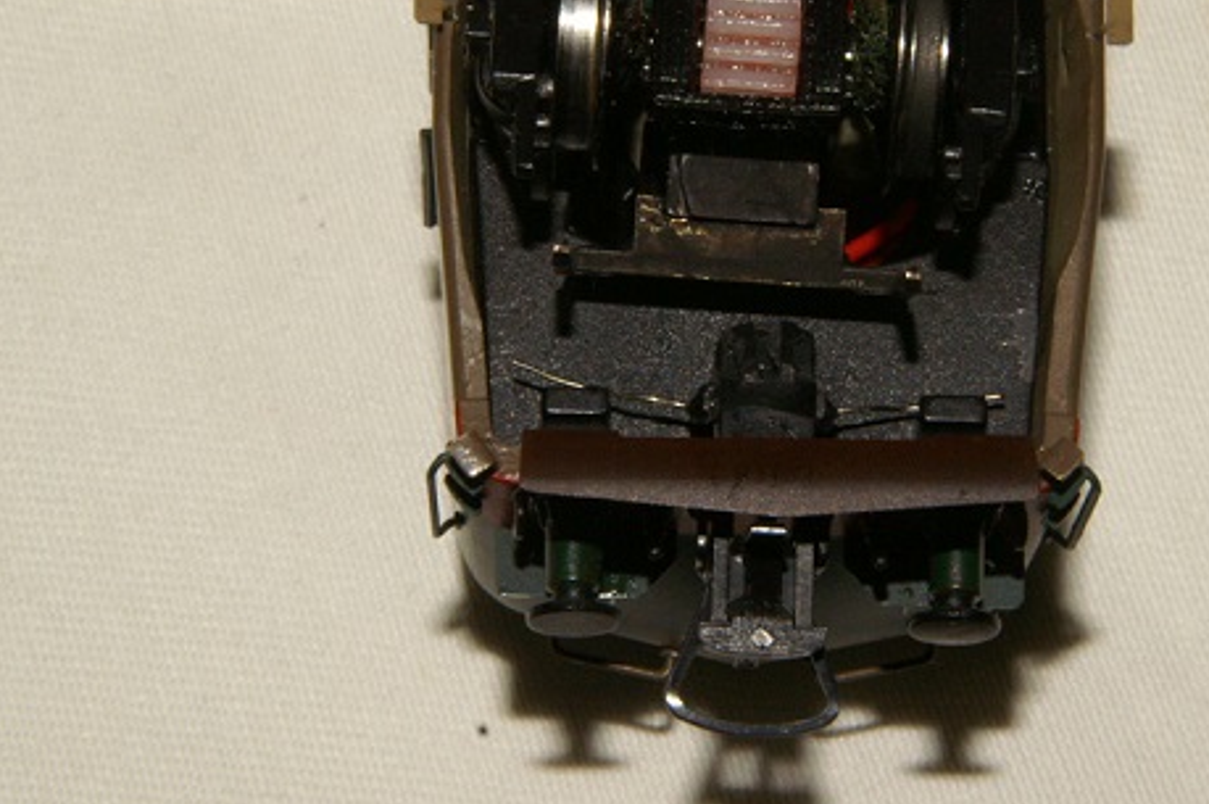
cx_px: 798
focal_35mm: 181
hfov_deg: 11.4
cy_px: 295
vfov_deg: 7.6
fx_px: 6065
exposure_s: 1/125
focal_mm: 75
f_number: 32
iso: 800
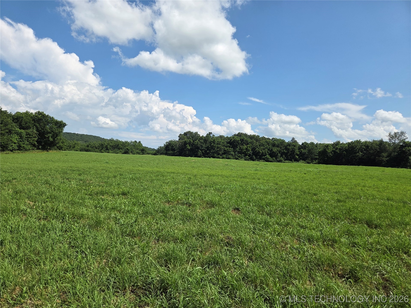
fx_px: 273
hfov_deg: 73.9
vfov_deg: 58.9
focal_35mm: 23
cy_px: 154
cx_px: 206
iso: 80
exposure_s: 1/6412
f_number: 1.8
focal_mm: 5.4
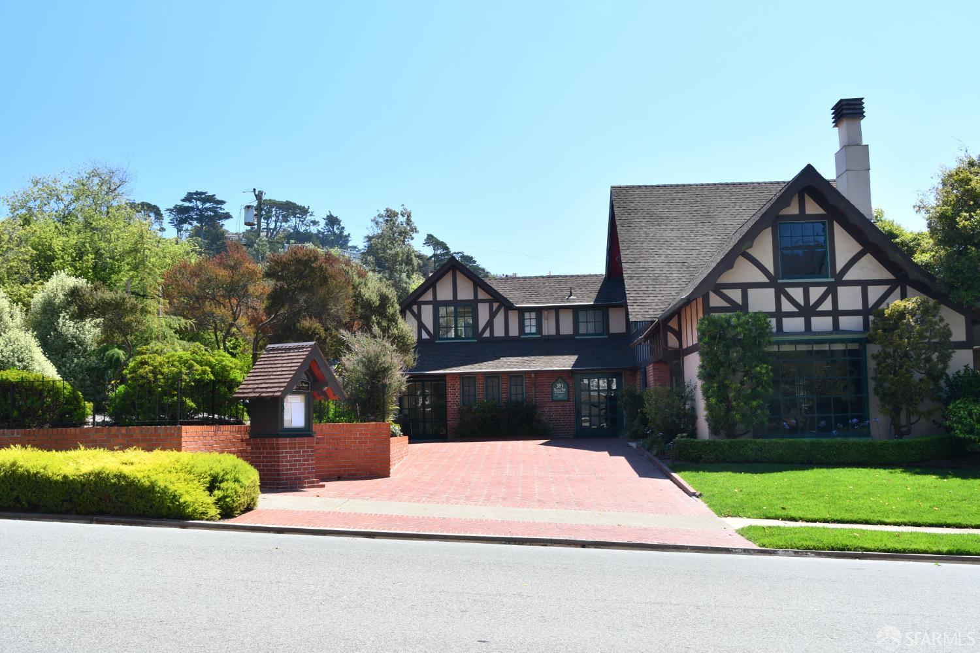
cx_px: 490
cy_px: 326
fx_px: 1061
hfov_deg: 49.6
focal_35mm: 39
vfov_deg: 34.2
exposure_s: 1/30
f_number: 11
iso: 100
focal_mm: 26
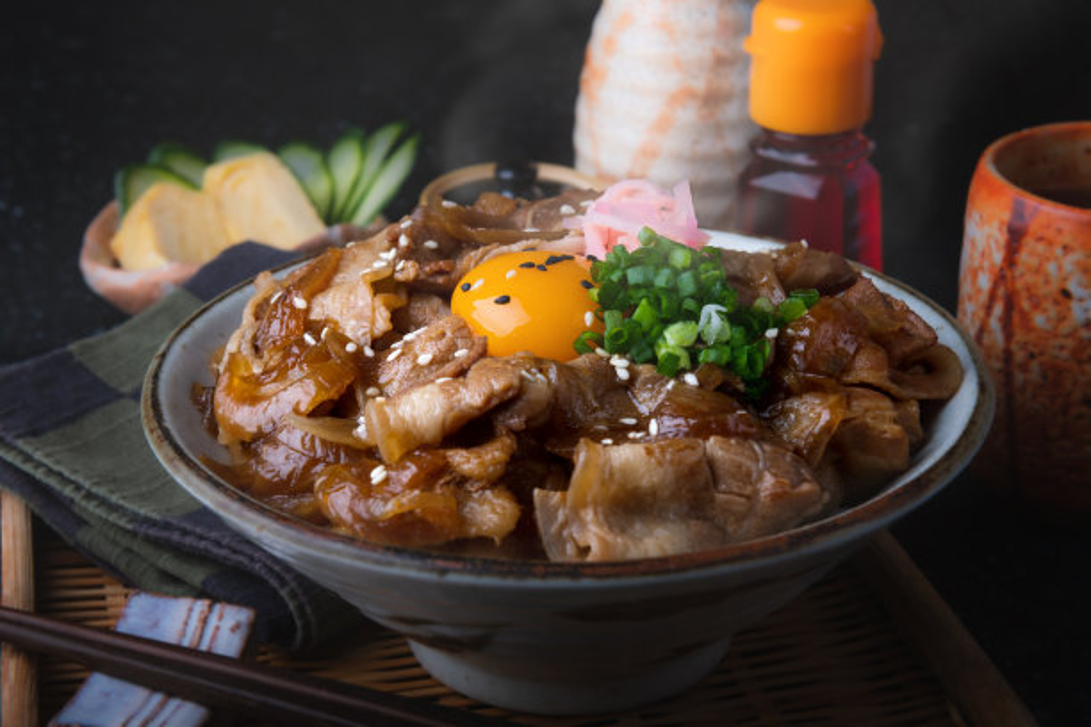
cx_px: 546
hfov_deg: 28.8
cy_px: 364
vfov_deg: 19.5
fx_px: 2121
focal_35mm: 70
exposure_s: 1/200
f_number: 16
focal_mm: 70
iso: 125
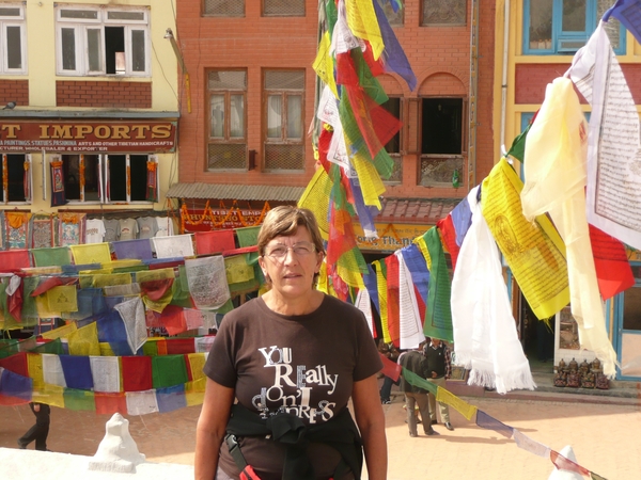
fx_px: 1241
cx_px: 320
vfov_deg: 21.9
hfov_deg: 29.0
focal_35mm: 67
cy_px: 240
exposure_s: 1/250
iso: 100
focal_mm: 11
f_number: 4.5
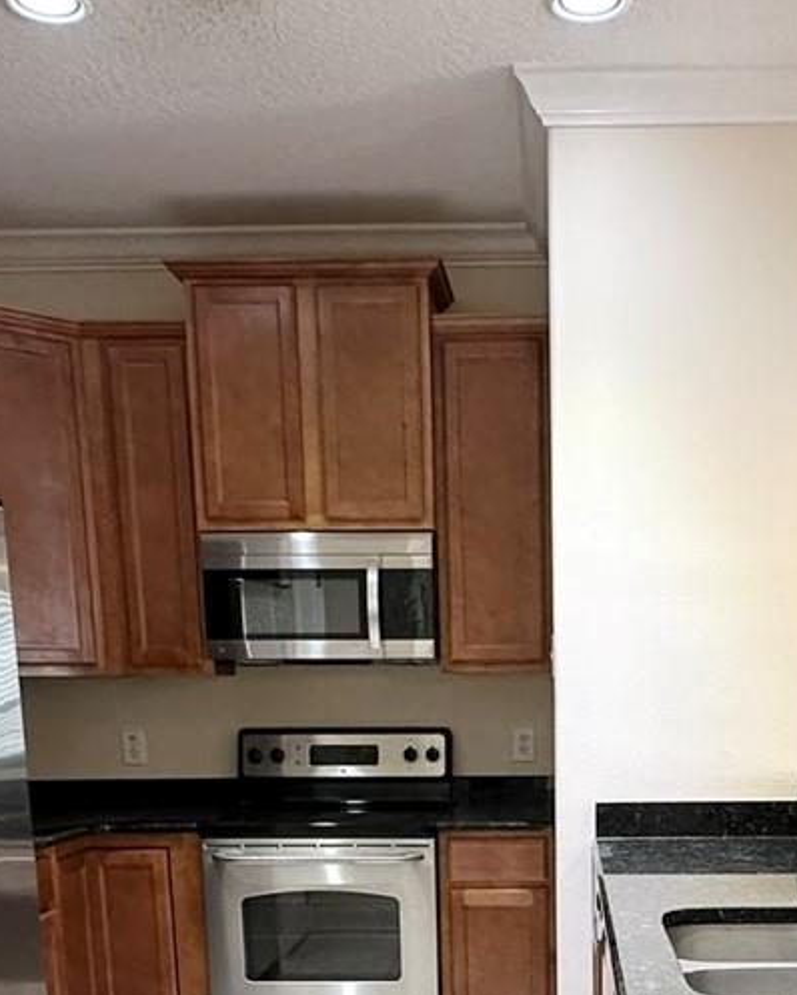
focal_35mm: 44
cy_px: 959
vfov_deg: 38.1
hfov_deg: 33.7
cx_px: 565
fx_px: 1297
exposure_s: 1/120
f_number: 2.2
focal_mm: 2.22
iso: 200
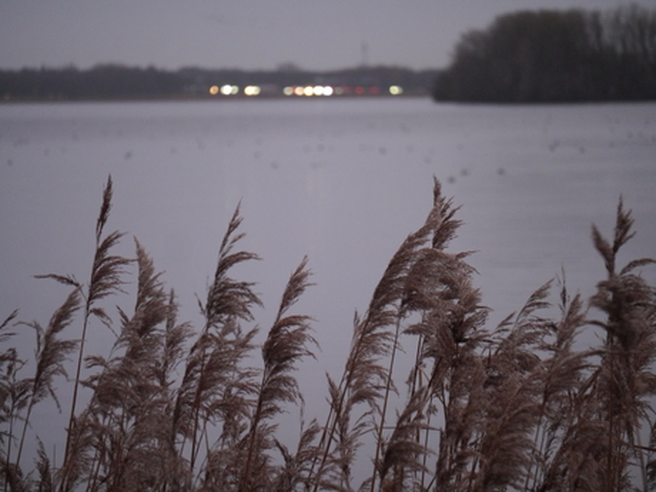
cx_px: 328
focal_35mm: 280
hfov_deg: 7.1
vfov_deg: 5.3
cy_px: 246
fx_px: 5306
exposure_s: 1/15
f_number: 5.6
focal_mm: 140
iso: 1600
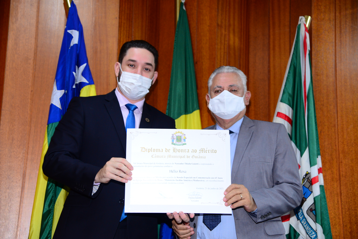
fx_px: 647
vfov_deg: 20.9
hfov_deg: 30.9
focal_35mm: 65
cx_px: 179
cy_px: 120
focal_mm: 65
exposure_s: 1/60
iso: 1600
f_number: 4
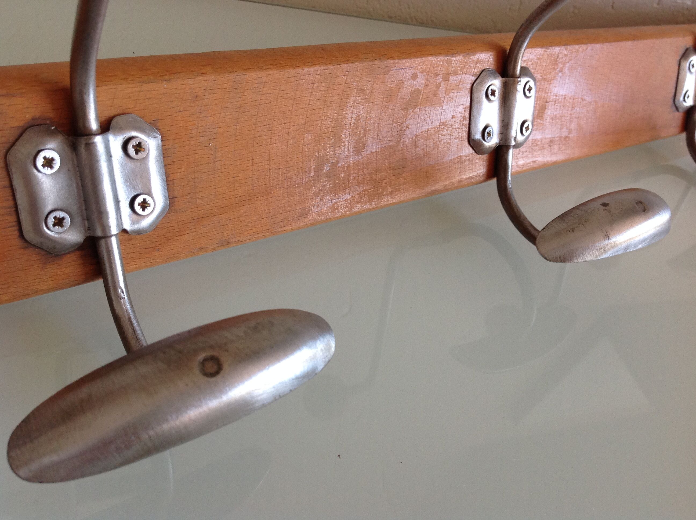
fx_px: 703
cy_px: 260
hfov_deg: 52.7
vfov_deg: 40.6
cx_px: 348
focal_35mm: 35
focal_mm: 4.28
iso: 100
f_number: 2.4
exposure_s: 1/120
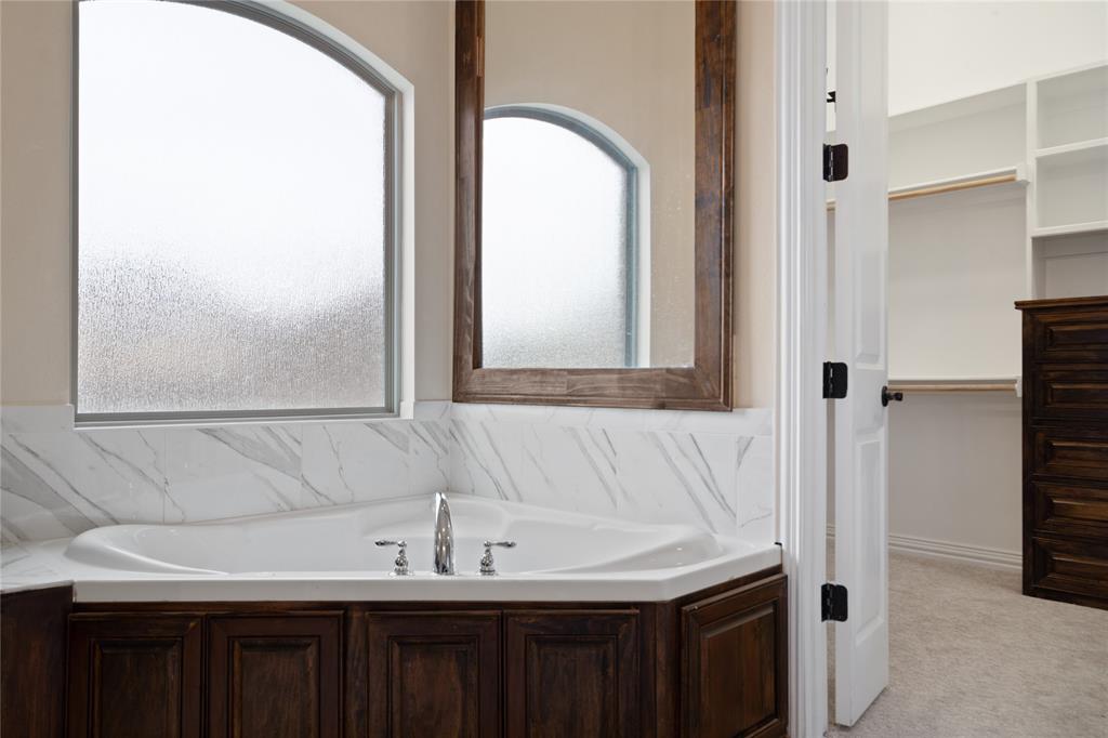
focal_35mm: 24
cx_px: 554
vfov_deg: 53.1
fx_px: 738
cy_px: 369
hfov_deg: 73.8
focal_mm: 24
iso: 400
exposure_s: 1/1.67
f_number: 9
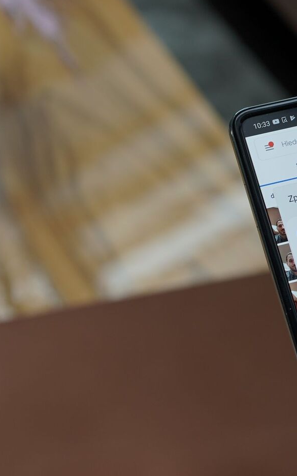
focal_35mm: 115
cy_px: 272
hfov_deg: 11.0
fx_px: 1489
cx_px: 444
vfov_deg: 18.1
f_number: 4.5
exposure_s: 1/50
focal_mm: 55
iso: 160
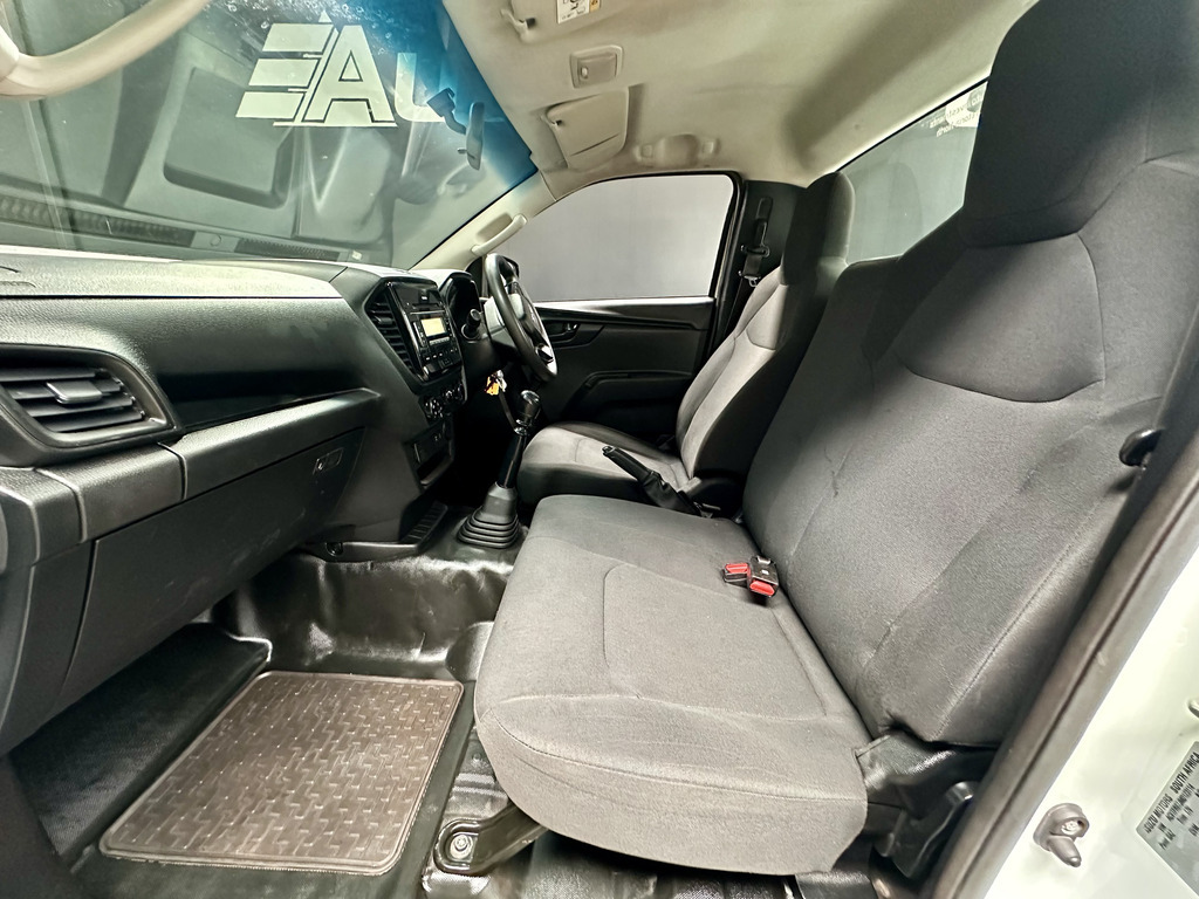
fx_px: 485
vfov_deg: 85.7
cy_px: 450
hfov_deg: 102.1
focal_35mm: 14
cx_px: 600
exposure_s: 1/59
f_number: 2.2
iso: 1250
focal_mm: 2.22
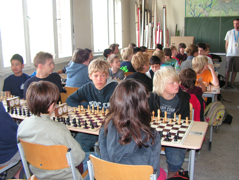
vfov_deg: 39.7
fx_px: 249
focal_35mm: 36
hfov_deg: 51.4
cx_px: 120
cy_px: 90
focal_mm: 6
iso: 200
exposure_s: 1/40
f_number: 3.2
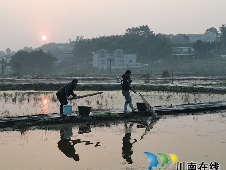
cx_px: 103
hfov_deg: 32.7
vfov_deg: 24.8
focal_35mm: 59
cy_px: 89
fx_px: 385
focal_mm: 4.75
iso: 50
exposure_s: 1/185
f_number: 1.8
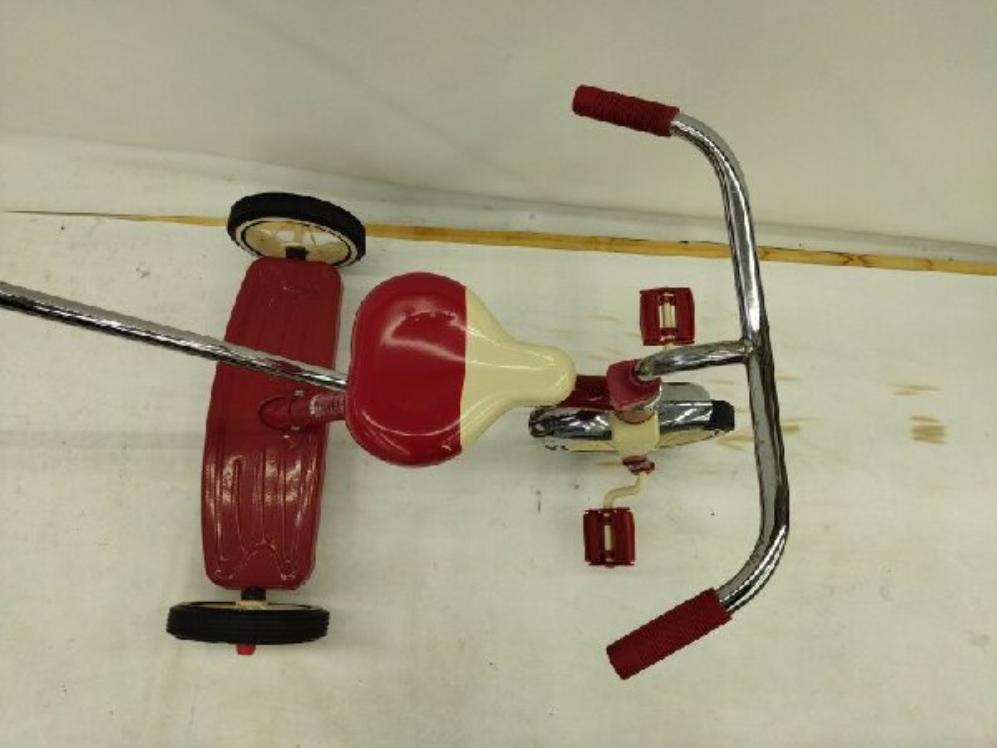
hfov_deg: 65.3
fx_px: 778
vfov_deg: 51.4
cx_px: 498
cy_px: 374
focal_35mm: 27
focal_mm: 4.71
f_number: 1.79
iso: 99
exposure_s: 1/170
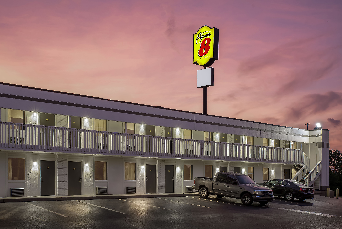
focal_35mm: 36
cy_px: 114
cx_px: 171
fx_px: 342
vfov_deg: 36.9
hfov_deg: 53.1
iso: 100
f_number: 8
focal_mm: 36
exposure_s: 1/1.67
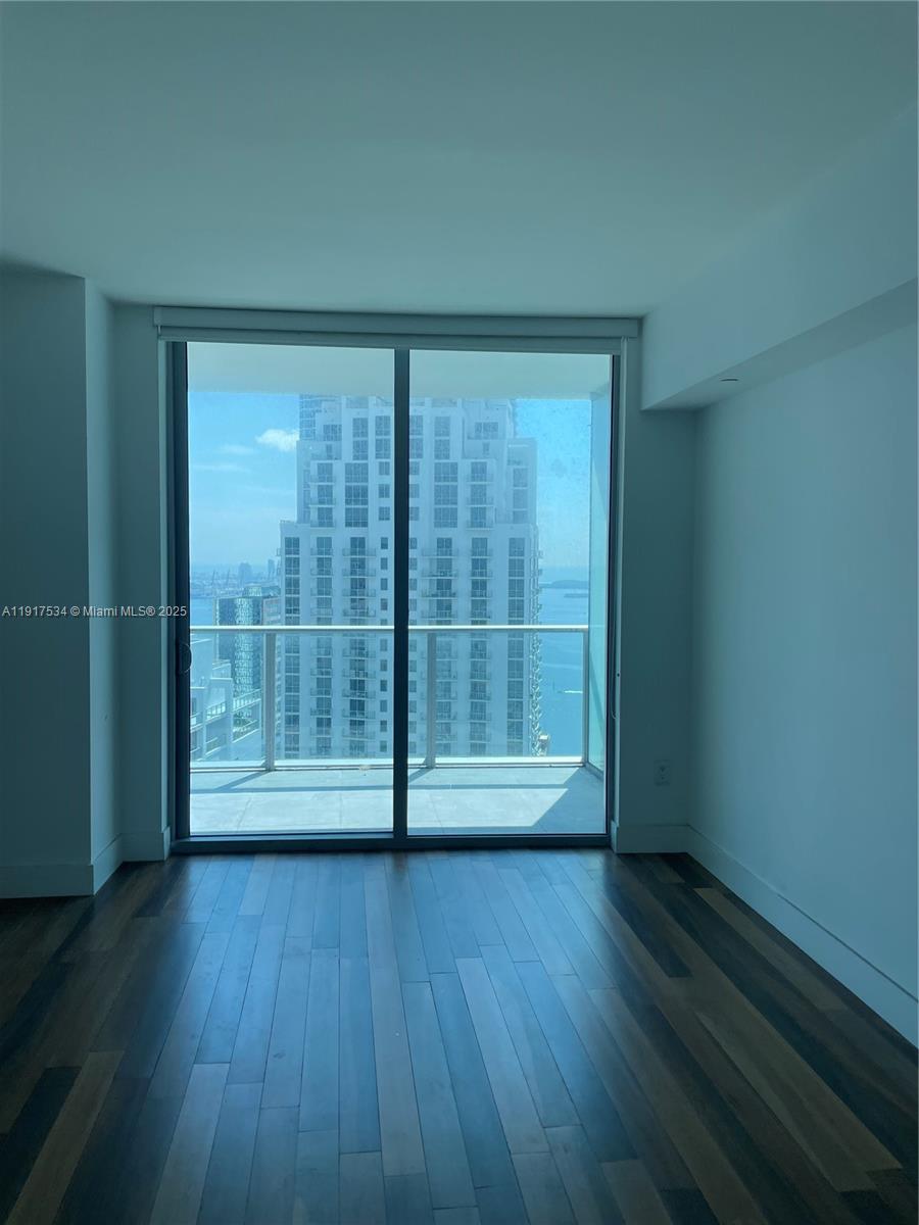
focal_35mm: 26
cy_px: 612
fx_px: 920
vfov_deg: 67.3
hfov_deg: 53.1
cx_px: 460
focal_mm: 4.2
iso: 32
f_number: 1.6
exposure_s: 1/947
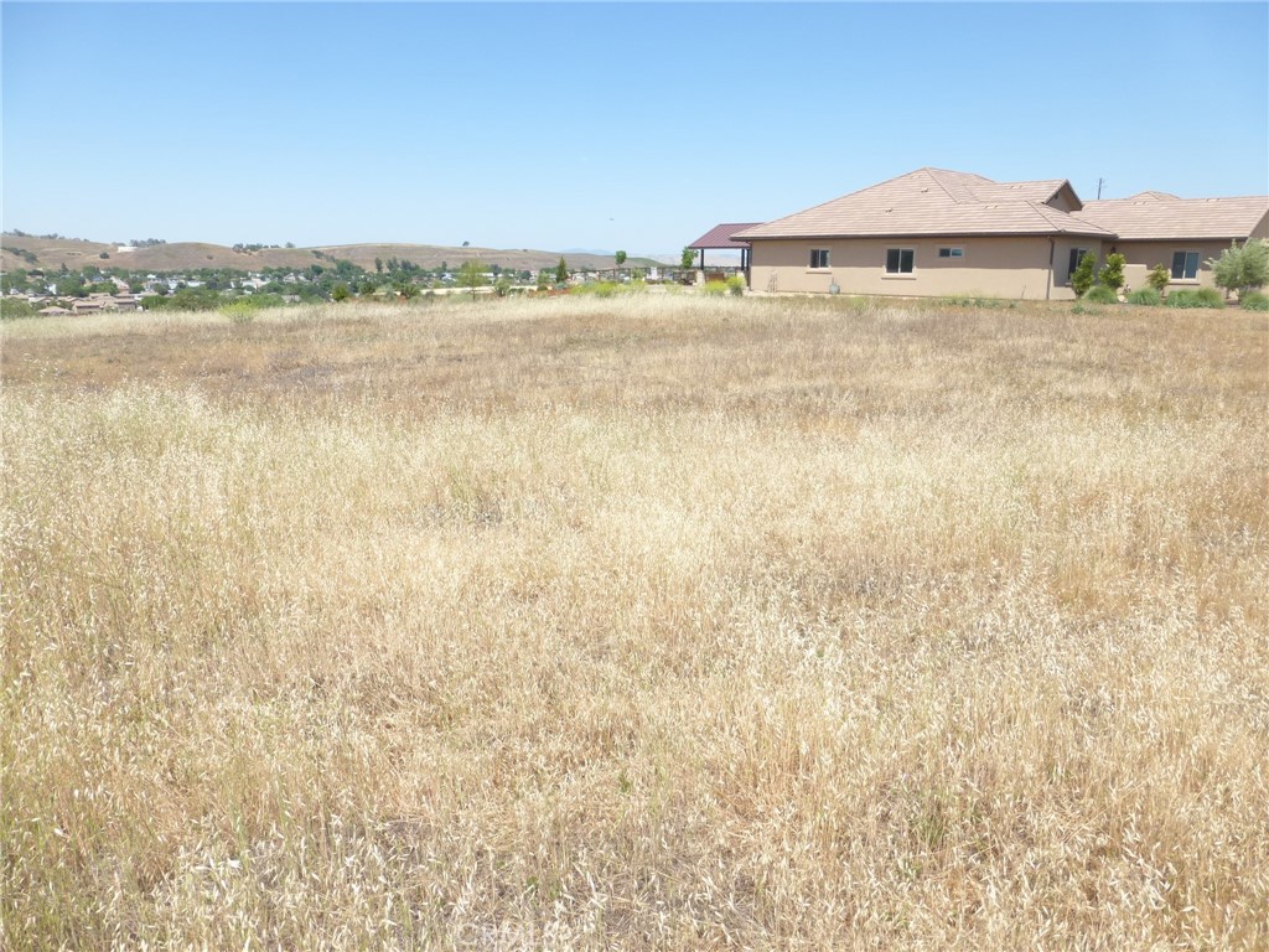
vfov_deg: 56.8
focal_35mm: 24
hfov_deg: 71.6
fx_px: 880
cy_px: 476
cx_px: 634
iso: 100
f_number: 4
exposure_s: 1/640
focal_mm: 4.3
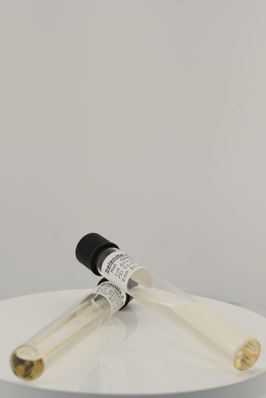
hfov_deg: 13.0
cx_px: 133
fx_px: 1164
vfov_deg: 19.5
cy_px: 199
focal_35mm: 105
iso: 100
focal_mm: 70
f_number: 8
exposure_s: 1/125
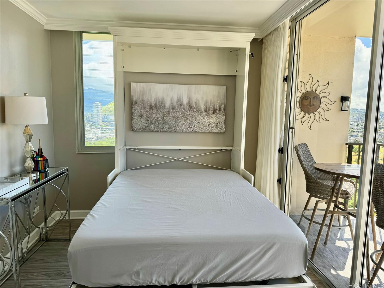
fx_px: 266
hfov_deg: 71.6
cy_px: 144
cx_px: 192
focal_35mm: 24
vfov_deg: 56.8
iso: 80
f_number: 1.78
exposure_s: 1/448
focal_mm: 6.76
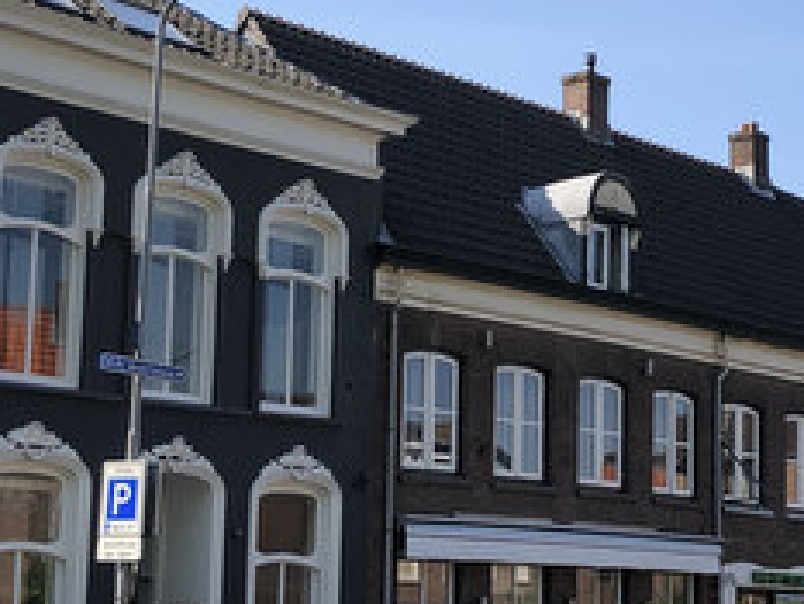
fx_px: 1952
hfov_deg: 23.1
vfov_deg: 17.5
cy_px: 393
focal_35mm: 84
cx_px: 600
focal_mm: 3.99
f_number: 1.8
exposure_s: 1/1312
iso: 20
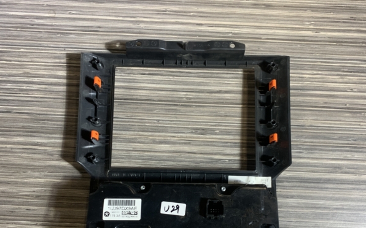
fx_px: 369
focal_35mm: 37
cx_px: 184
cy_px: 169
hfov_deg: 52.8
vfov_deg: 33.8
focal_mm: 4.25
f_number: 1.8
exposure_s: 1/60
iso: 200
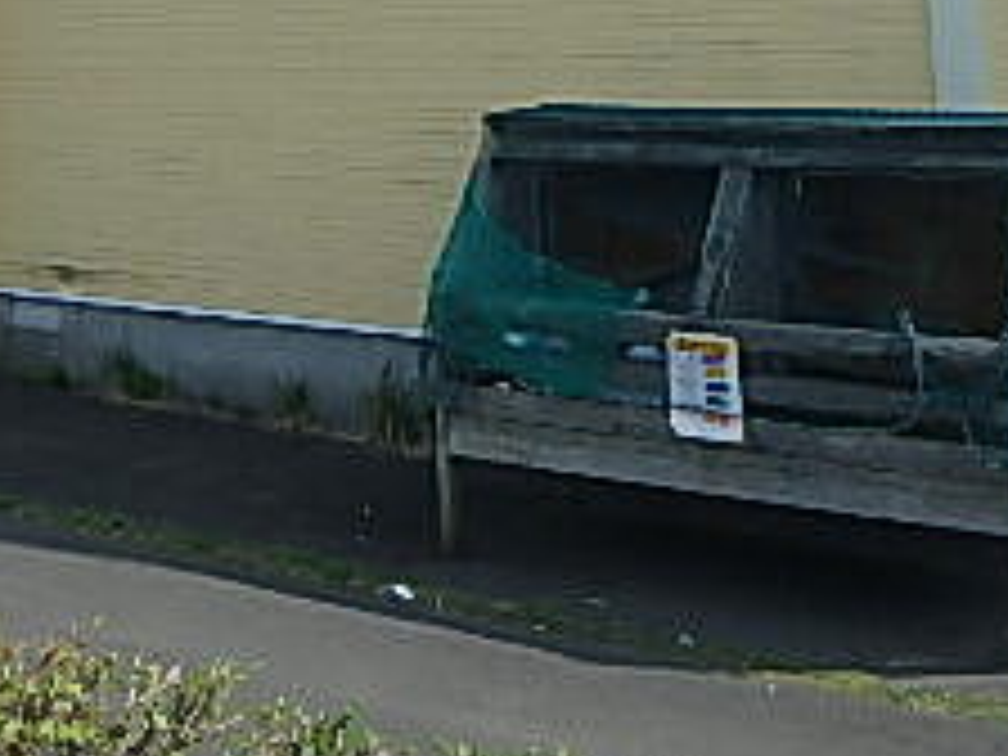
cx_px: 130
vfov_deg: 21.5
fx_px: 1747
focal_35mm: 60
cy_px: -288
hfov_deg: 30.9
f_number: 3.5
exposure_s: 1/1000
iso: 125
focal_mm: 3.7
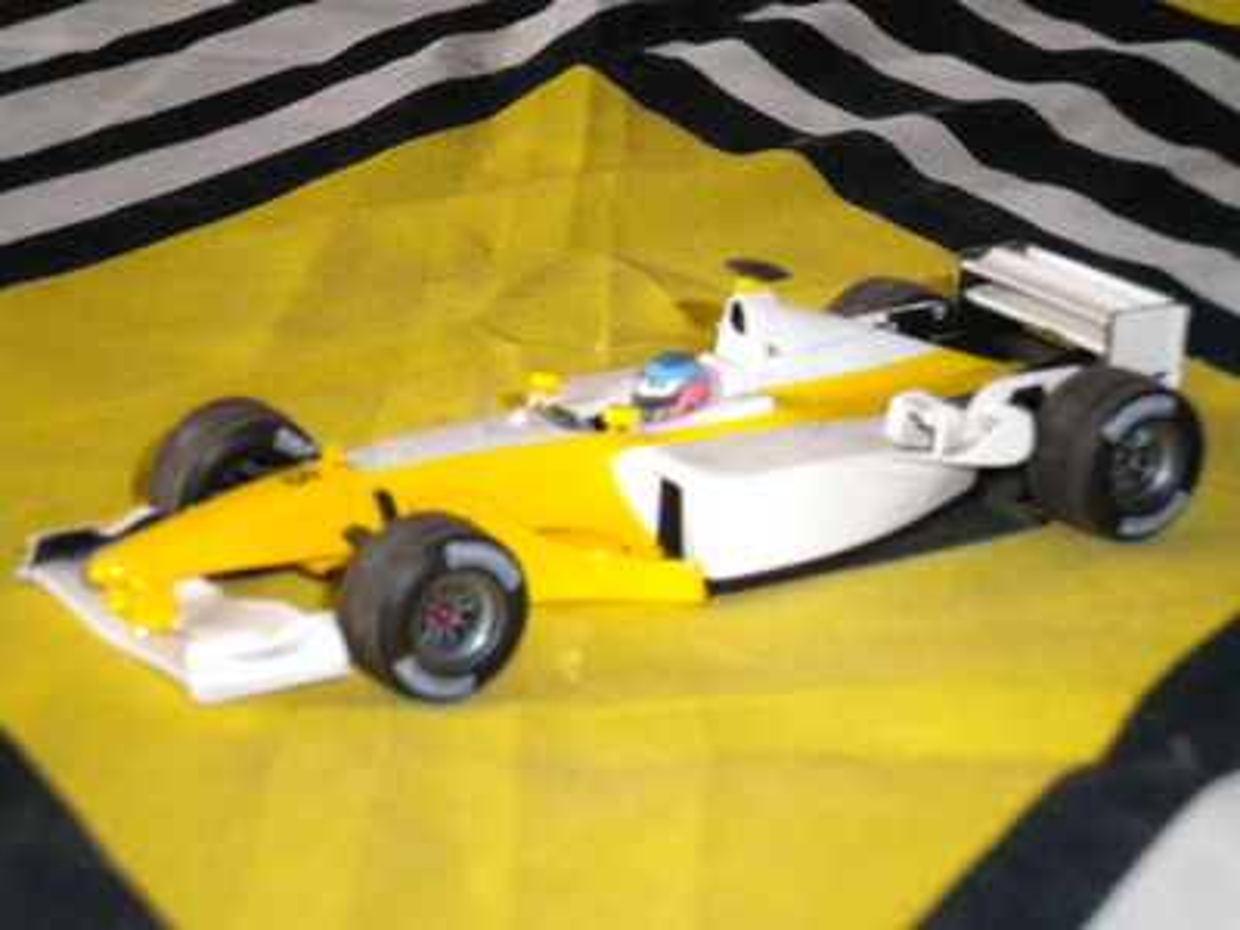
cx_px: 620
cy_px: 465
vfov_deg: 14.1
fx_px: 3761
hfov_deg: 18.7
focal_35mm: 105
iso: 400
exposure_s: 1/60
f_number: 5.9
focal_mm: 18.9
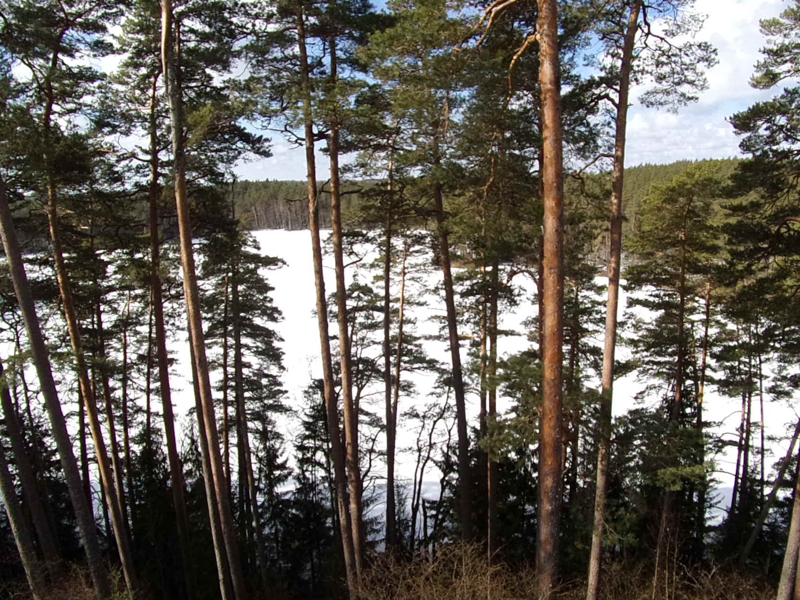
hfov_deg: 71.6
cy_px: 300
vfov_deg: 56.8
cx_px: 400
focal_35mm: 24
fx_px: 555
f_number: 10.8
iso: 320
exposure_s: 1/300
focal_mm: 4.3
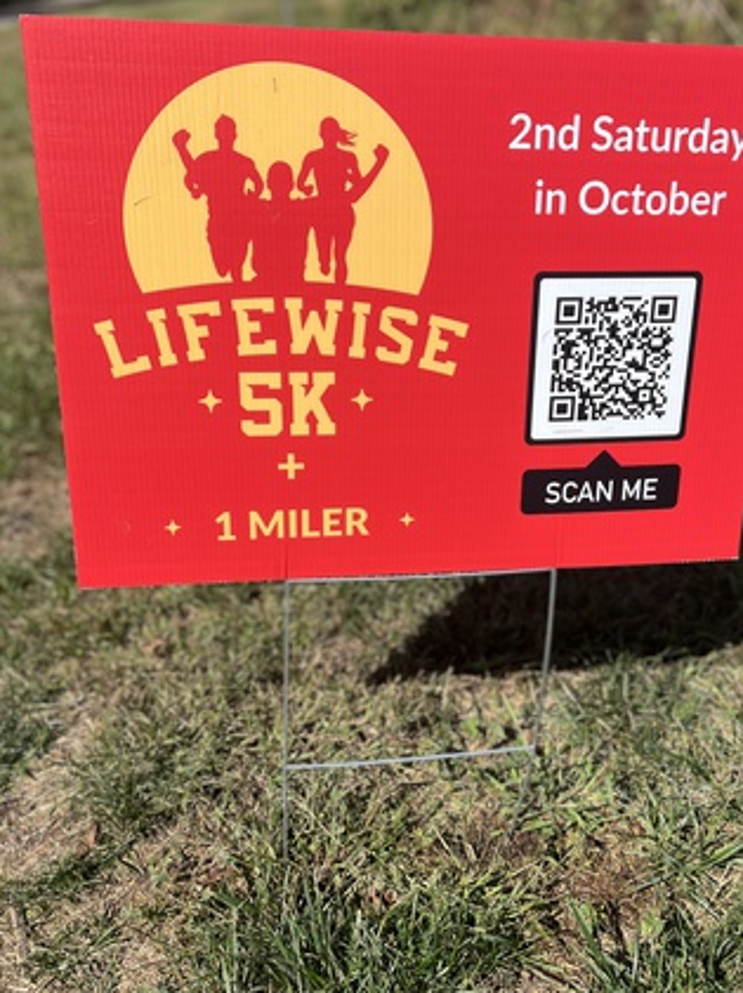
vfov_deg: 54.0
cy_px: 472
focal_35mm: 34
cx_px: 439
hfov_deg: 41.6
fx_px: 975
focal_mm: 5.1
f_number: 1.6
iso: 50
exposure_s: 1/3049
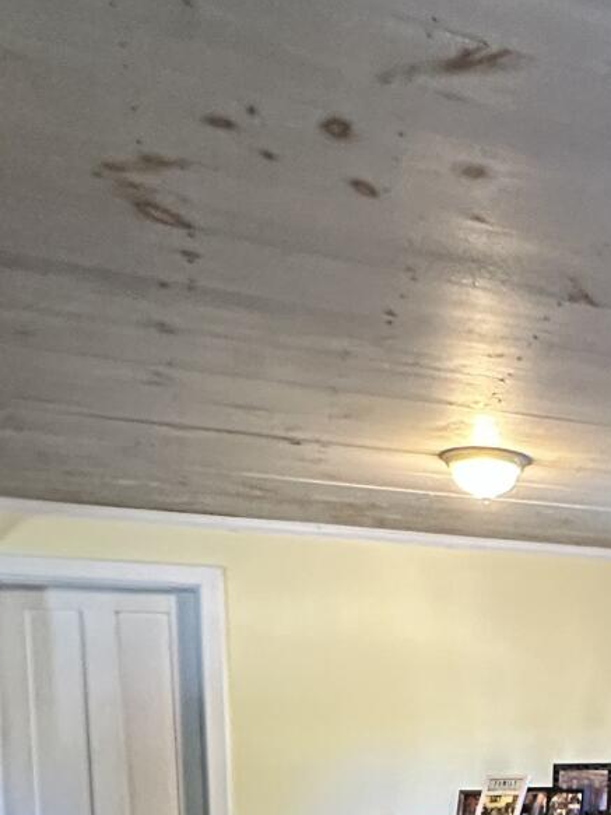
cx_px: 847
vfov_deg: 35.8
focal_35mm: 48
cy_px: 815
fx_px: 1130
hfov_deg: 25.1
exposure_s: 1/60
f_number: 2.2
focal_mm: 2.22
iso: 640
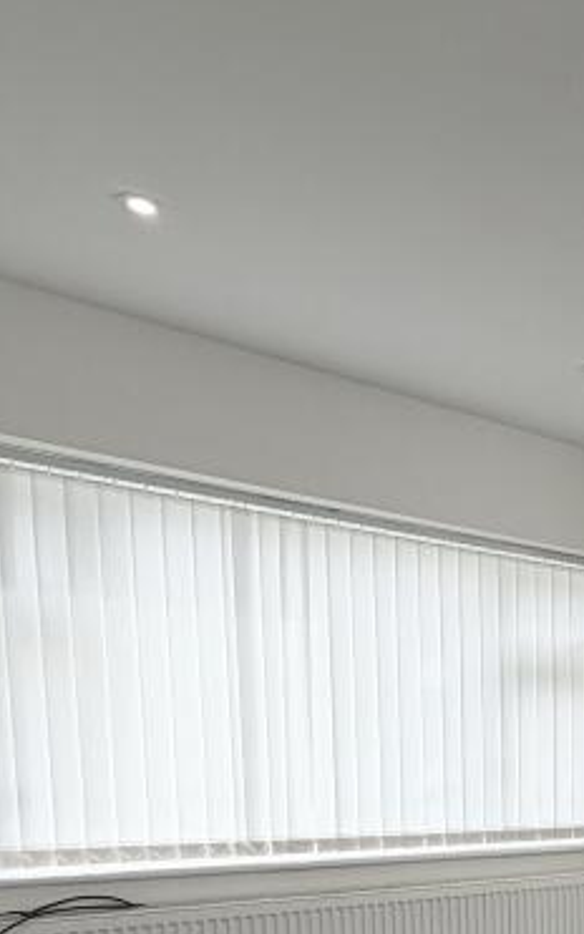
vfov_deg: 43.1
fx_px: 1044
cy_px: 879
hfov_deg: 24.6
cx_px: 863
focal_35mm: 41
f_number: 2.2
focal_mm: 2.22
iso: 64
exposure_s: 1/482
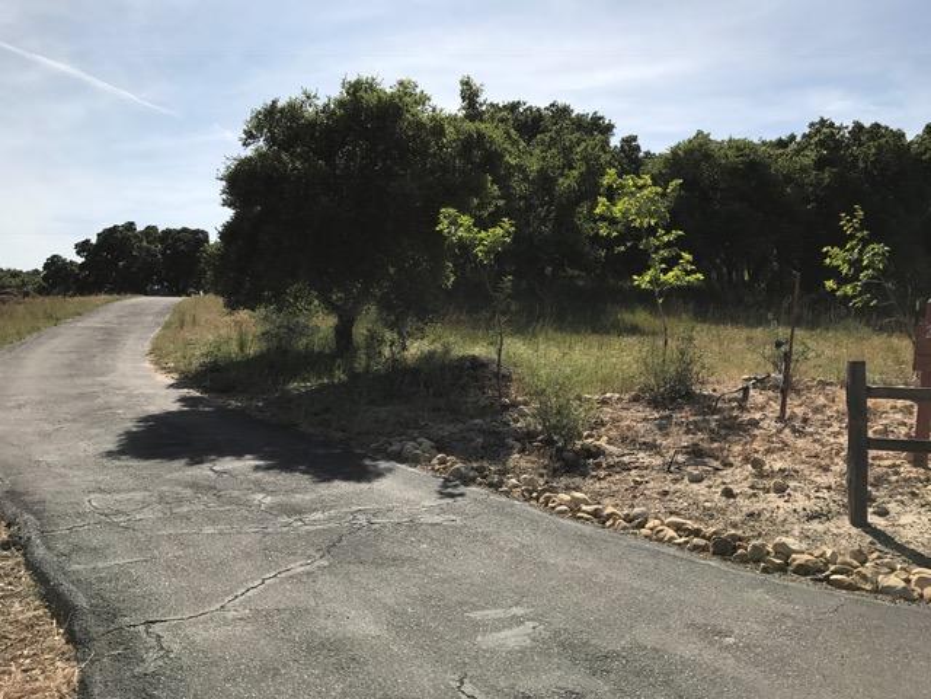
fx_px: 753
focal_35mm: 28
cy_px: 350
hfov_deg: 63.4
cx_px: 466
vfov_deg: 49.7
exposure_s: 1/3096
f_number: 1.8
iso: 20
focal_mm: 3.99
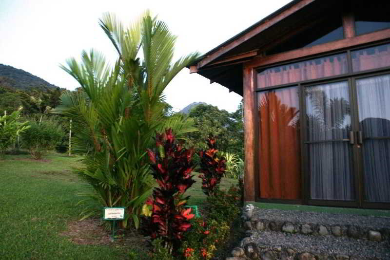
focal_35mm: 27
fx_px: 293
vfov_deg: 48.0
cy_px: 130
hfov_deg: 67.4
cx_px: 195
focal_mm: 18
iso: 800
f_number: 3.5
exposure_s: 1/5
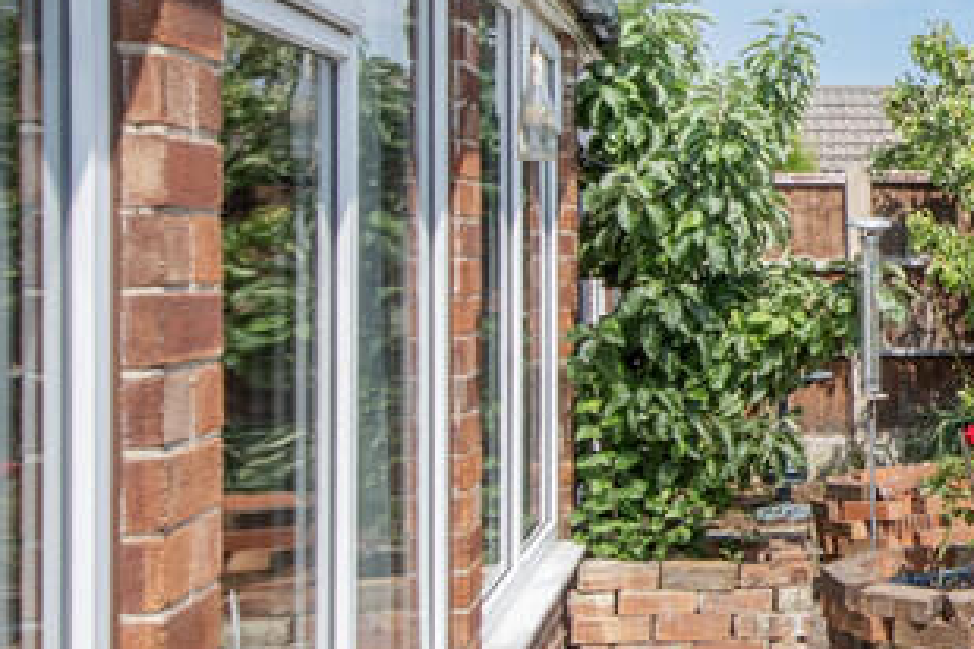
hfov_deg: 23.9
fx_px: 1704
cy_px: 178
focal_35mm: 63
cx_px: 1526
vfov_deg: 21.4
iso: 100
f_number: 8
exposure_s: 1/160
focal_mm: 13
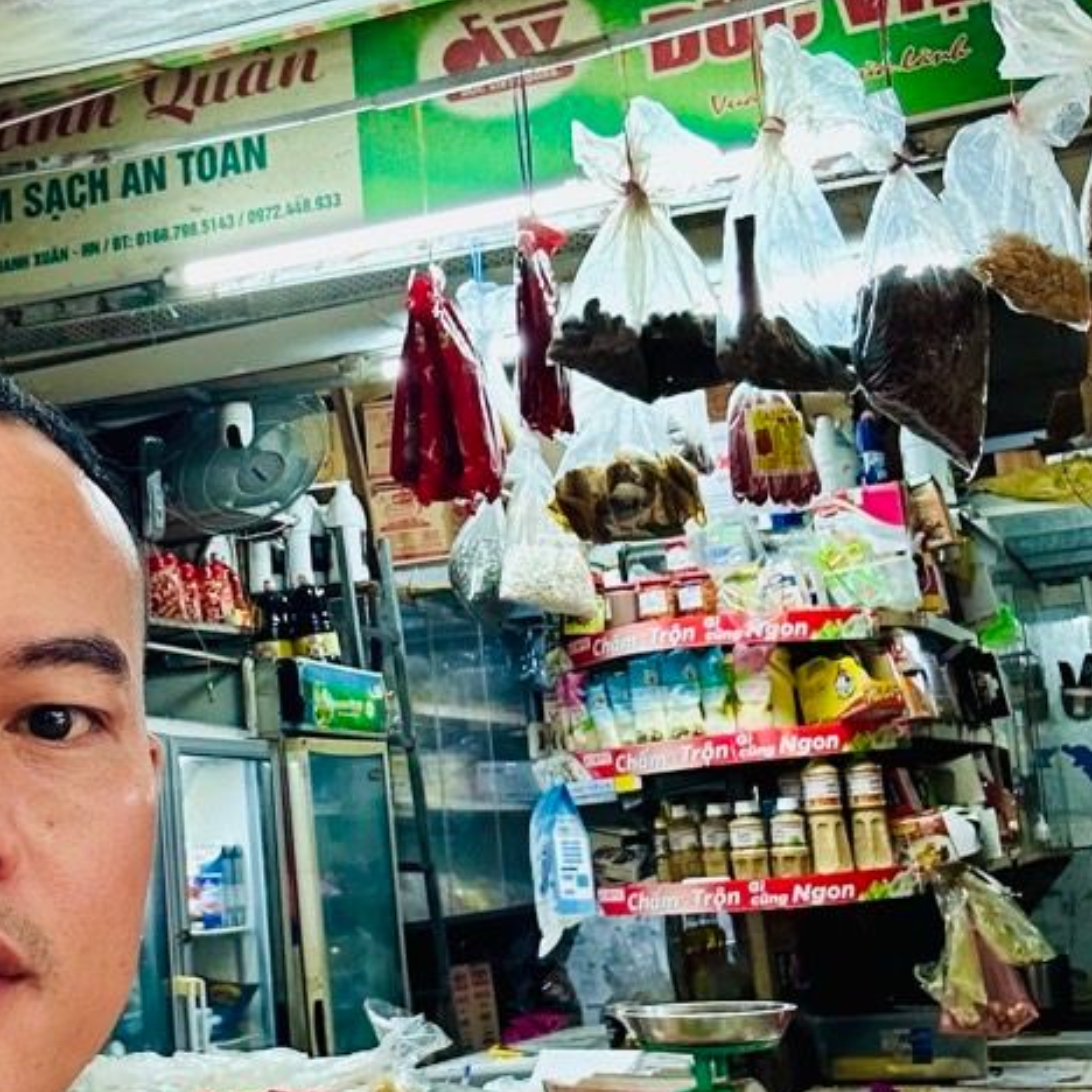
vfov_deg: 29.6
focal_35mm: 58
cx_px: 278
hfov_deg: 29.1
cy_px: 544
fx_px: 2070
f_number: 1.9
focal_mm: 2.69
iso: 125
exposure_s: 1/60
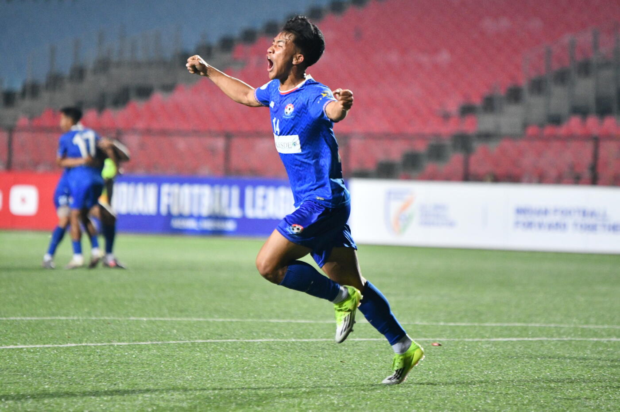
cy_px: 206
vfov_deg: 6.9
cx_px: 310
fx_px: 3443
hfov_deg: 10.3
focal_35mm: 200
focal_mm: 200
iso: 2000
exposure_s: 1/1000
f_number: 2.8
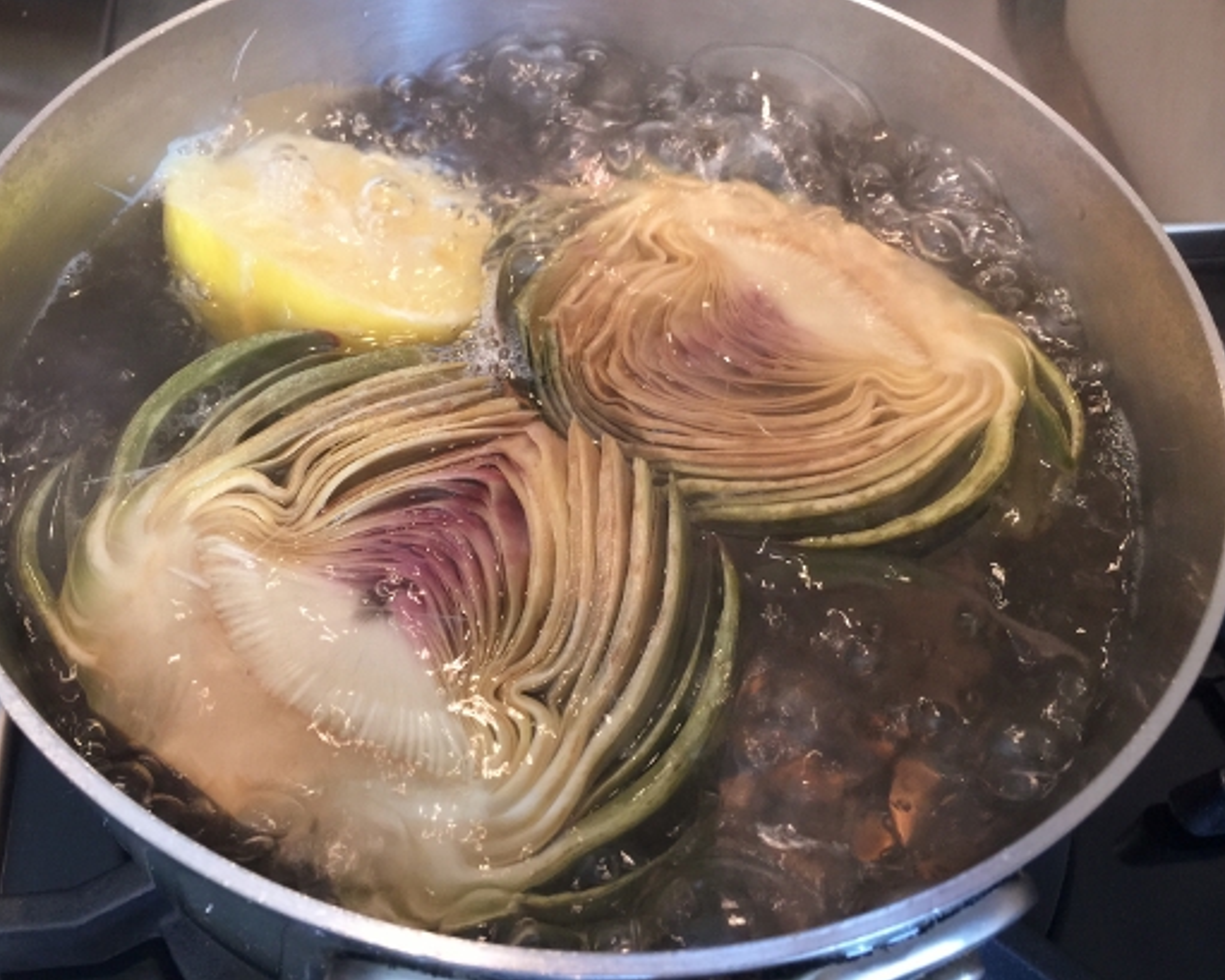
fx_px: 1124
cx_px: 575
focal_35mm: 31
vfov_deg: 47.1
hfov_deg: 57.1
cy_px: 482
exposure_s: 1/30
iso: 50
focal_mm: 4.15
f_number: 2.2
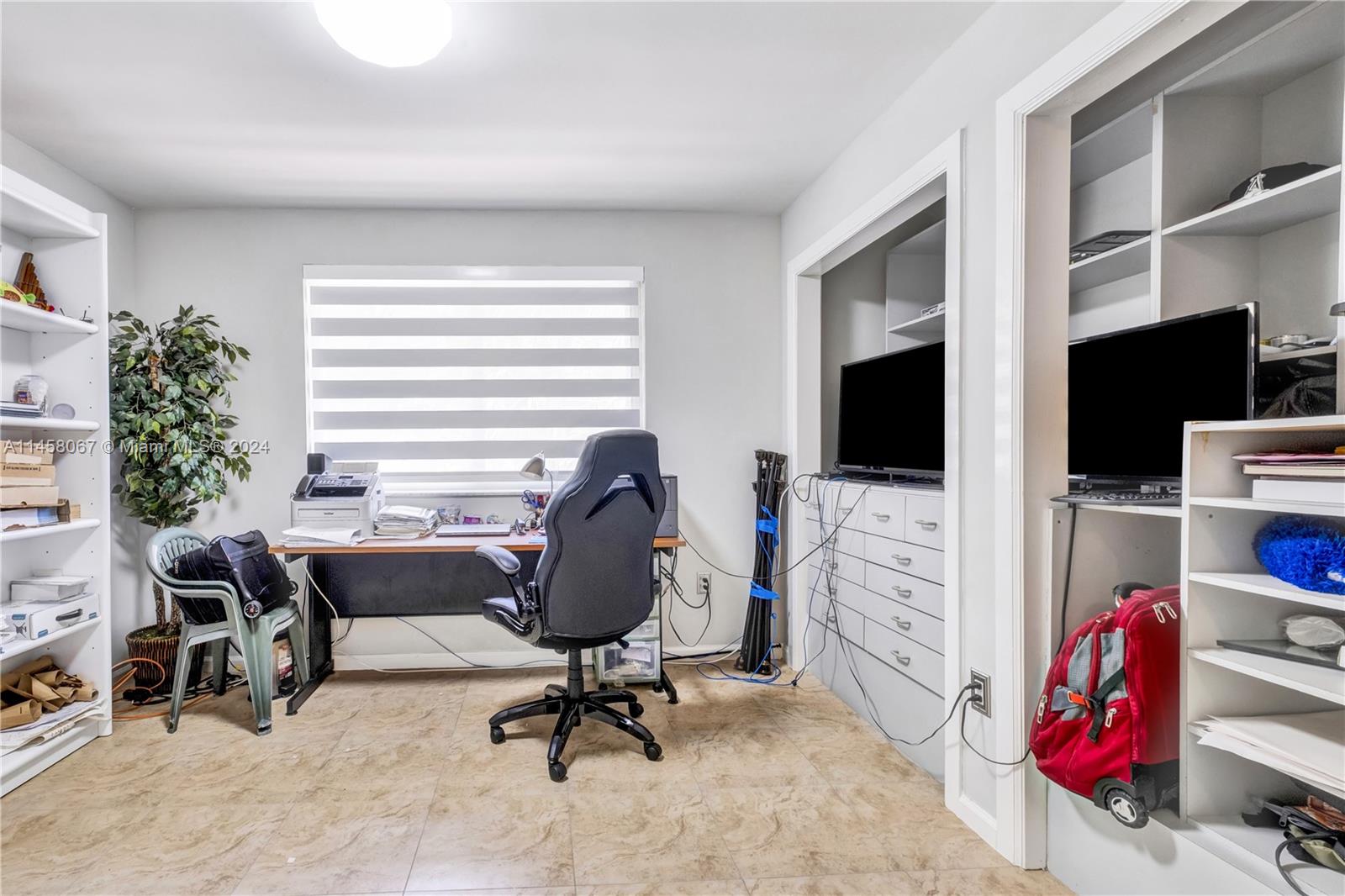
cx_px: 672
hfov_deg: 100.4
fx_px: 560
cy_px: 448
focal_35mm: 15
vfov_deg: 77.3
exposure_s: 1/8
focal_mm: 10
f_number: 8
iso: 500
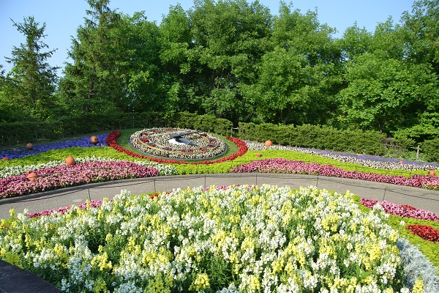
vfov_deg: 47.9
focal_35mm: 27
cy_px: 146
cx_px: 220
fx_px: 329
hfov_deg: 67.4
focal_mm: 18
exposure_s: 1/250
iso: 100
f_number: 5.6
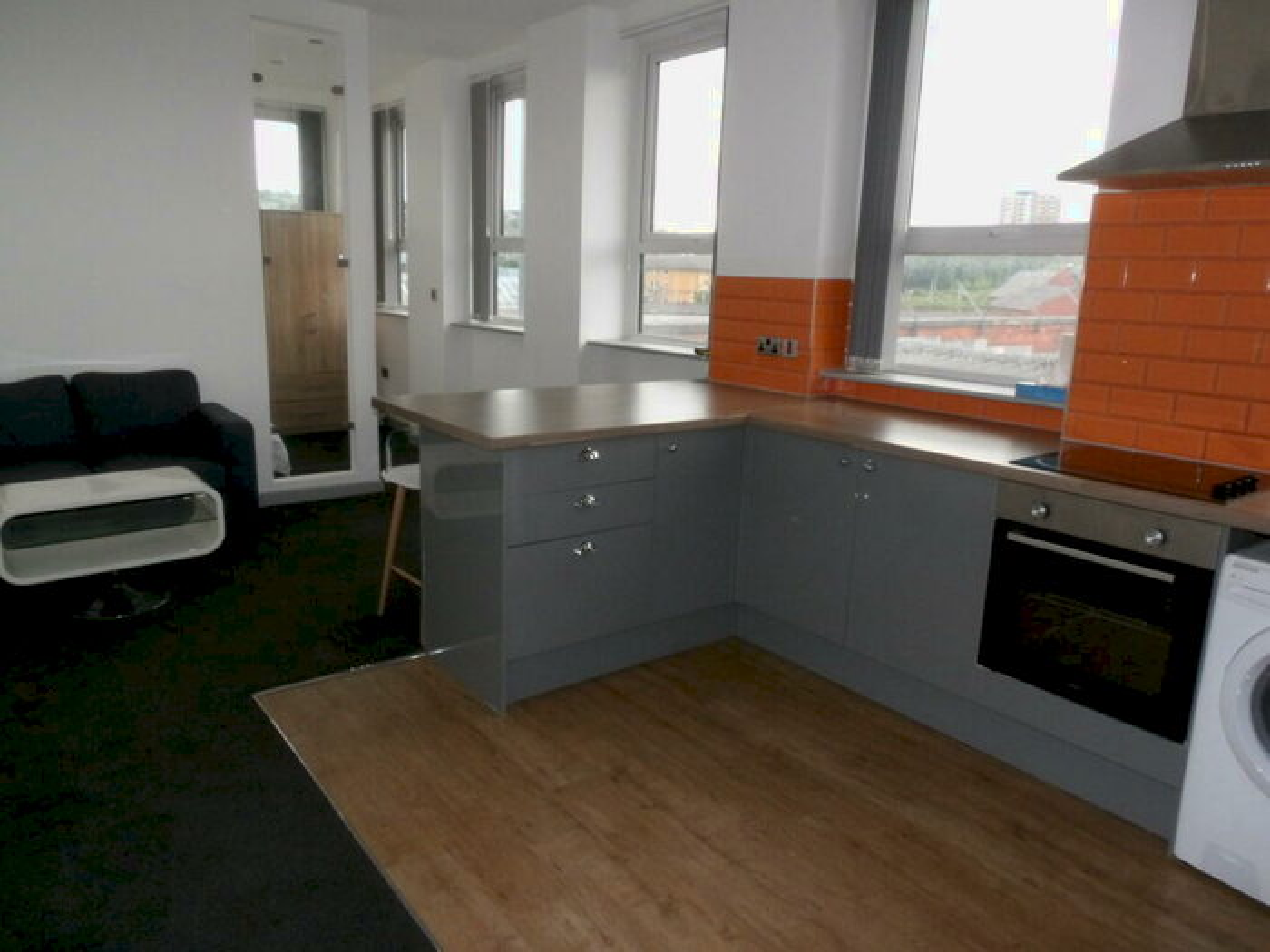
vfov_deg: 56.8
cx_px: 635
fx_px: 881
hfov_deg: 71.6
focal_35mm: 24
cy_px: 476
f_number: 4.1
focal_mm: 4.3
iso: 500
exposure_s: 1/60
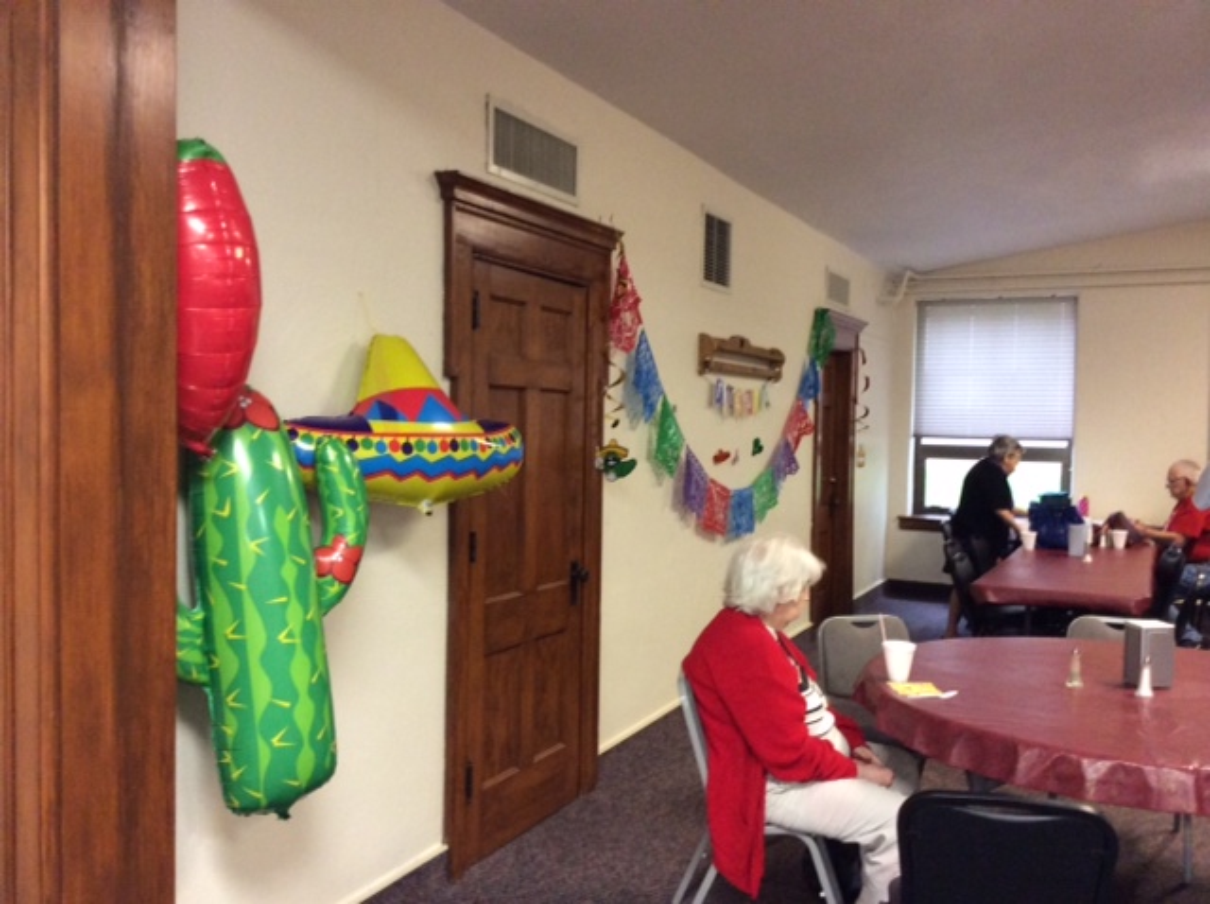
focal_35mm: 33
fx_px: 1152
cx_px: 605
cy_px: 452
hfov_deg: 55.4
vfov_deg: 42.8
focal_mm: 3.3
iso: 200
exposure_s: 1/24
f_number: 2.4
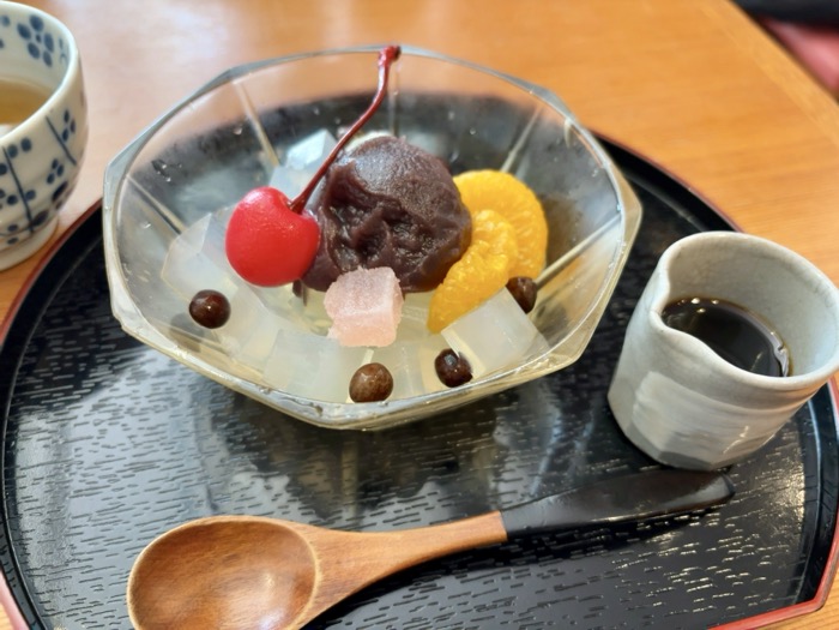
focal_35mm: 26
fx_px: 630
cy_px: 315
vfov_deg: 53.1
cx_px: 420
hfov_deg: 67.3
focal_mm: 5.96
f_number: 1.6
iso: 320
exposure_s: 1/50
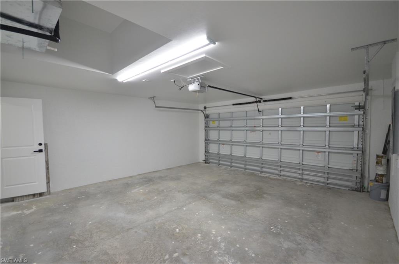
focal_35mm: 15
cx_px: 200
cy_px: 132
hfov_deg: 100.5
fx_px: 166
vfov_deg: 77.0
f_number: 4
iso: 800
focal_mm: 10
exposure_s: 1/60
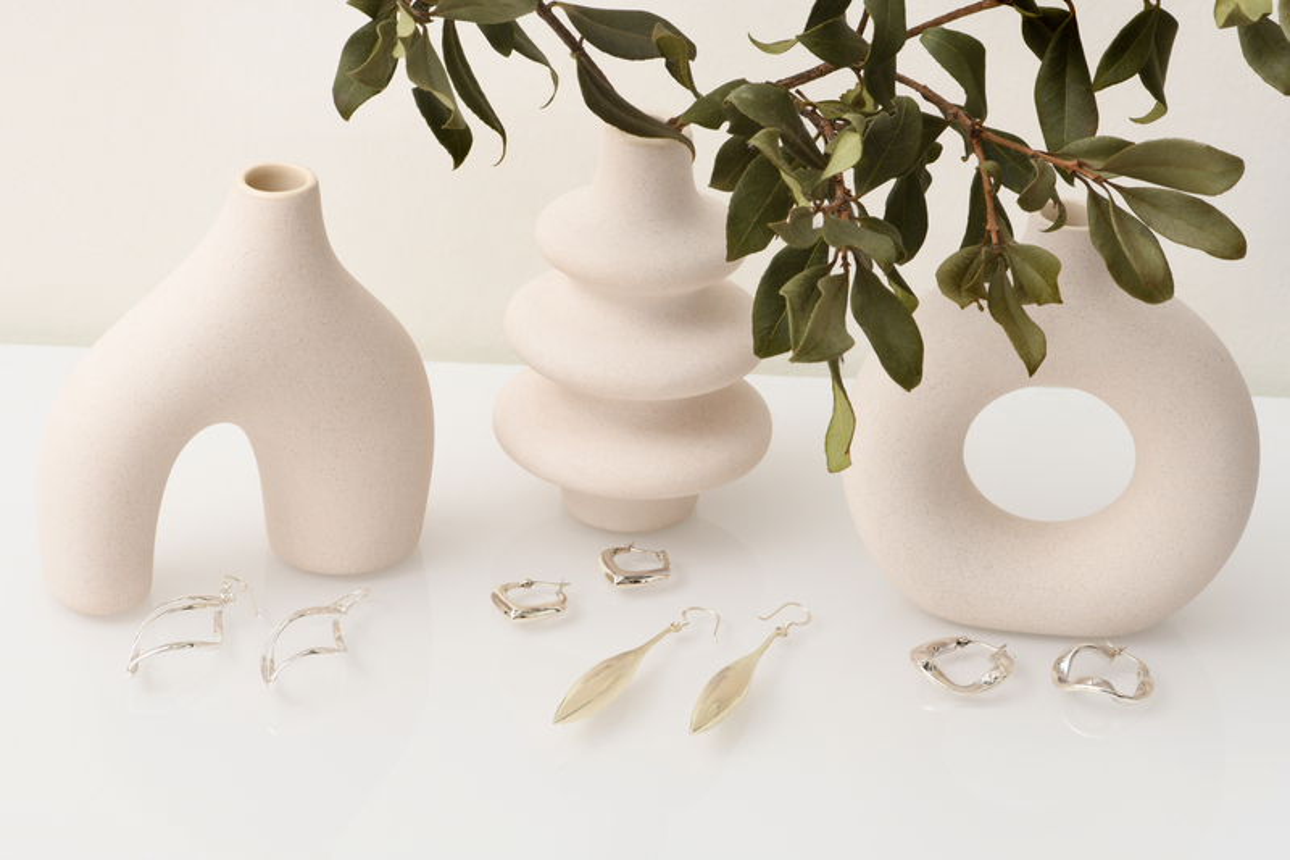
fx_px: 3761
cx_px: 645
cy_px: 430
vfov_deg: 13.0
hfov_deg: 19.5
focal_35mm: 105
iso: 400
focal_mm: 105
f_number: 22
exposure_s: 1/160
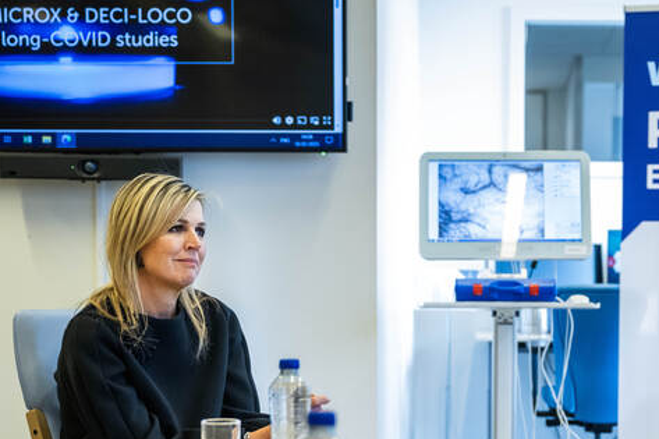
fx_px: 1446
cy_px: 371
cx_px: 489
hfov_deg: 25.4
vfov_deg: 17.1
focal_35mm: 79
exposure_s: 1/400
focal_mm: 45
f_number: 2.8
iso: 2500
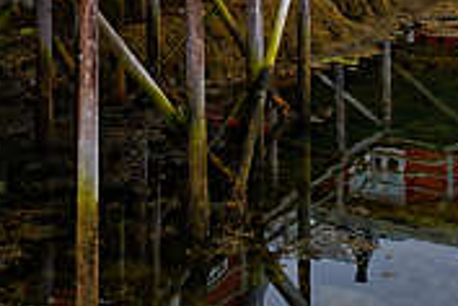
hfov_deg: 21.1
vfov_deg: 13.2
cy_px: -209
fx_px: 1209
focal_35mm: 95
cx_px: 388
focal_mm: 24
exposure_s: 1/125
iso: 250
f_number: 8
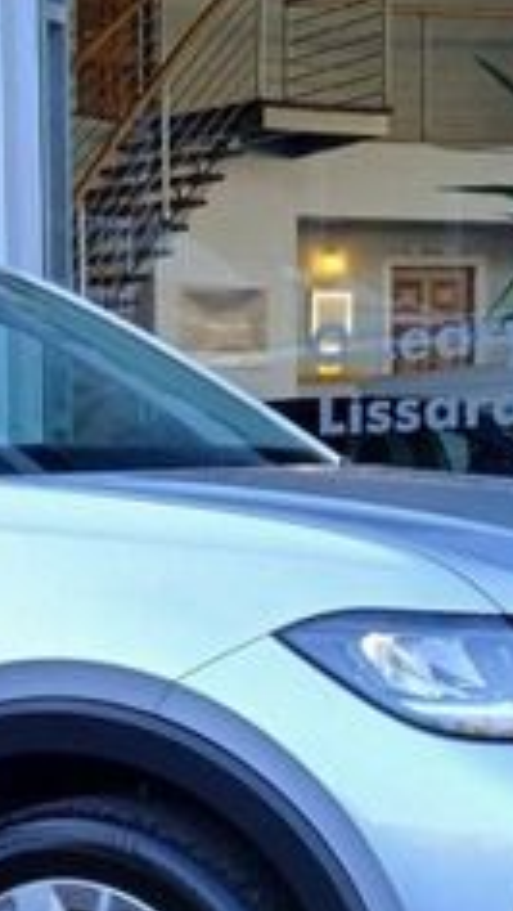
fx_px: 1739
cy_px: 764
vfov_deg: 28.5
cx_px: -66
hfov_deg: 16.2
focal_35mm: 72
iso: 25
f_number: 1.8
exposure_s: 1/50
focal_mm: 3.98
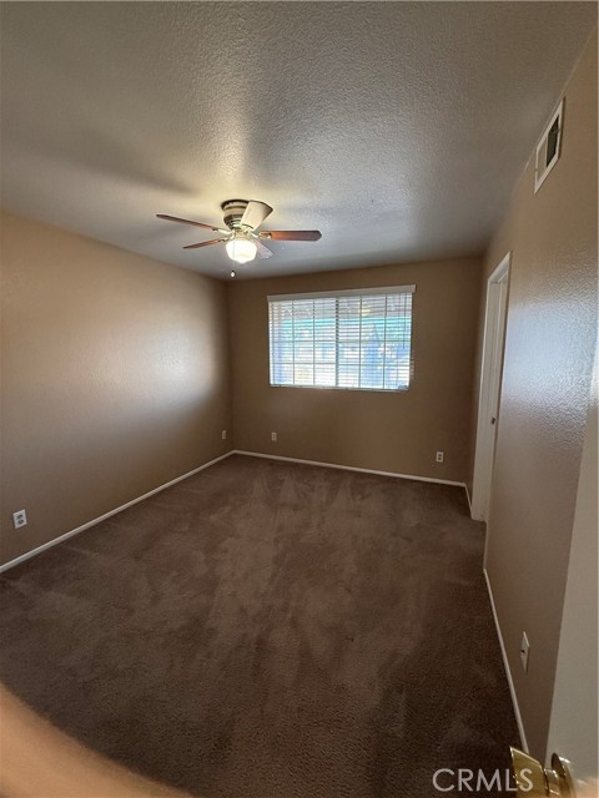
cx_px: 300
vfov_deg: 102.1
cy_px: 399
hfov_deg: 85.7
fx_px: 323
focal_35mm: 14
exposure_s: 1/120
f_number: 2.2
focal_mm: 2.22
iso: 320
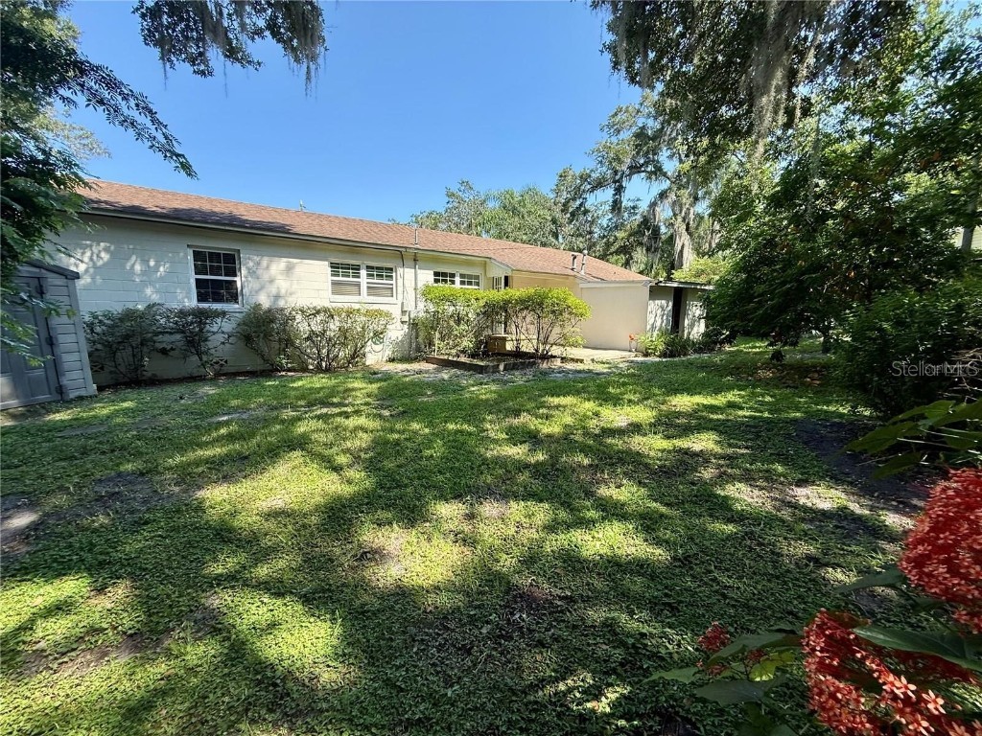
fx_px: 397
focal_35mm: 14
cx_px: 491
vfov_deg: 85.7
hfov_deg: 102.1
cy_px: 368
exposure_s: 1/717
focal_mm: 2.22
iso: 64
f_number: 2.2
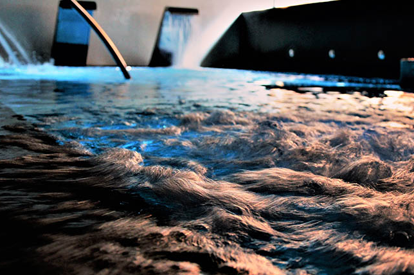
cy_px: 133
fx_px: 607
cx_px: 220
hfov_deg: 37.6
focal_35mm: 53
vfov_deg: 25.5
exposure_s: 1/15
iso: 800
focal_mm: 21
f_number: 3.8
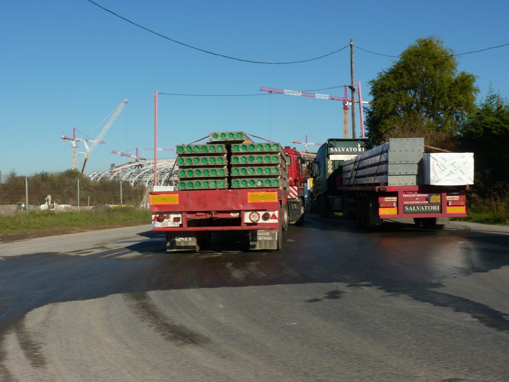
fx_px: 662
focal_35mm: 45
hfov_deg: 42.1
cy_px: 191
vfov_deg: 32.2
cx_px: 254
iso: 80
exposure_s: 1/400
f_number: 5.6
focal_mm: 8
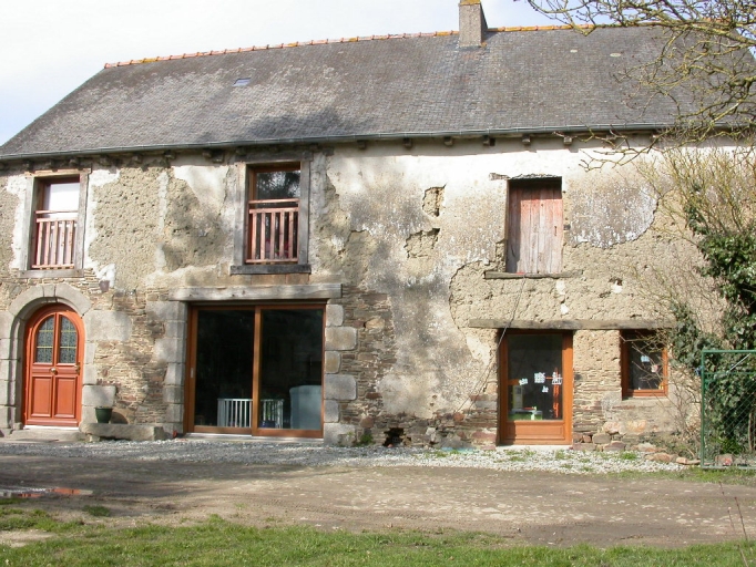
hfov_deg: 49.0
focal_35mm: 38
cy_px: 284
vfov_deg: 37.7
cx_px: 378
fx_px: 830
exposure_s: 1/246
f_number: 6.7
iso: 100
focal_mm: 7.85
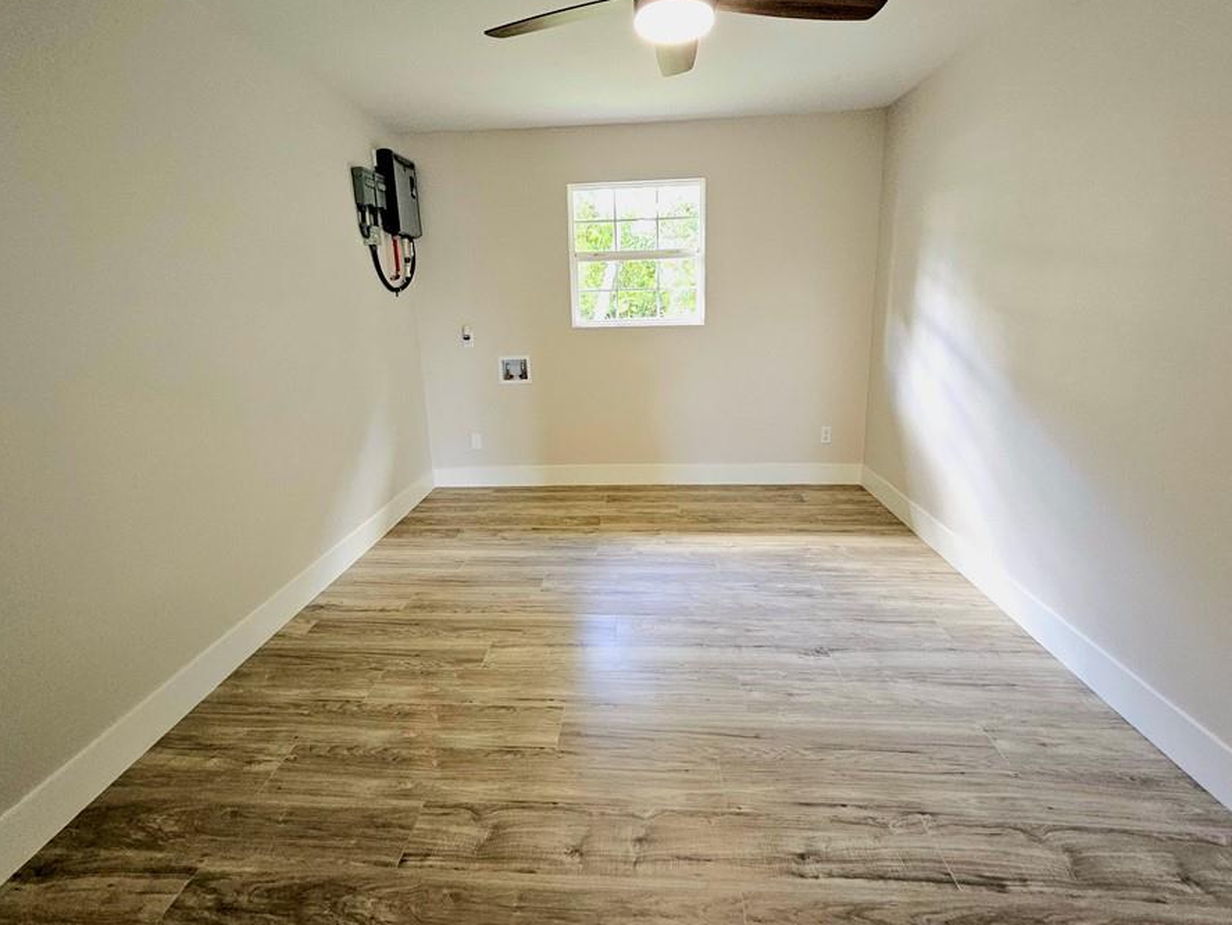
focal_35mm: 15
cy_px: 425
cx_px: 610
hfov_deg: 98.1
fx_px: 534
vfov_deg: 81.6
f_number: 2.2
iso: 250
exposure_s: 1/60.2
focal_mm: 1.74
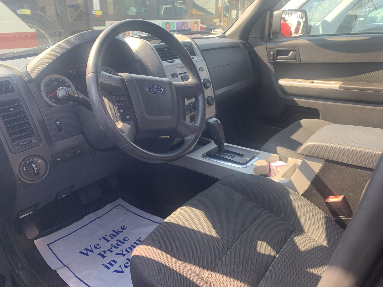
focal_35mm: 26
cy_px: 144
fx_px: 288
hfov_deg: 67.3
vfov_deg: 53.1
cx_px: 192
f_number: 1.8
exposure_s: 1/122
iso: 32
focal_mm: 4.25
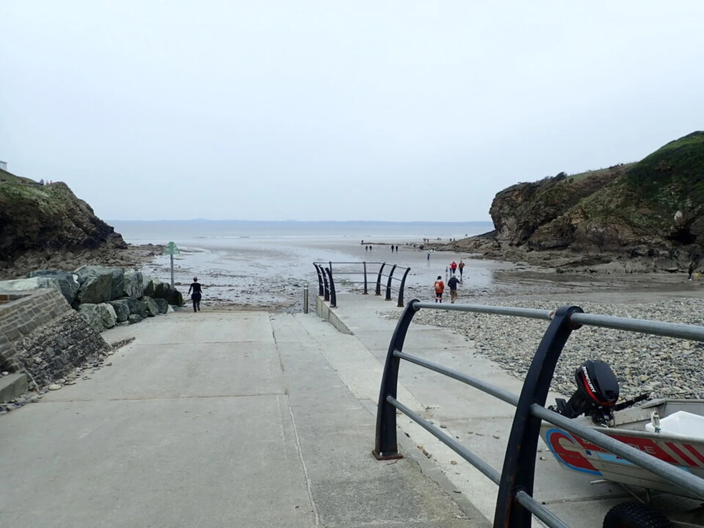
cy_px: 264
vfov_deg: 54.9
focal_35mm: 25
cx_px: 352
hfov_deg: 69.4
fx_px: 508
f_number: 8
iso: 100
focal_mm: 4.5
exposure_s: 1/160
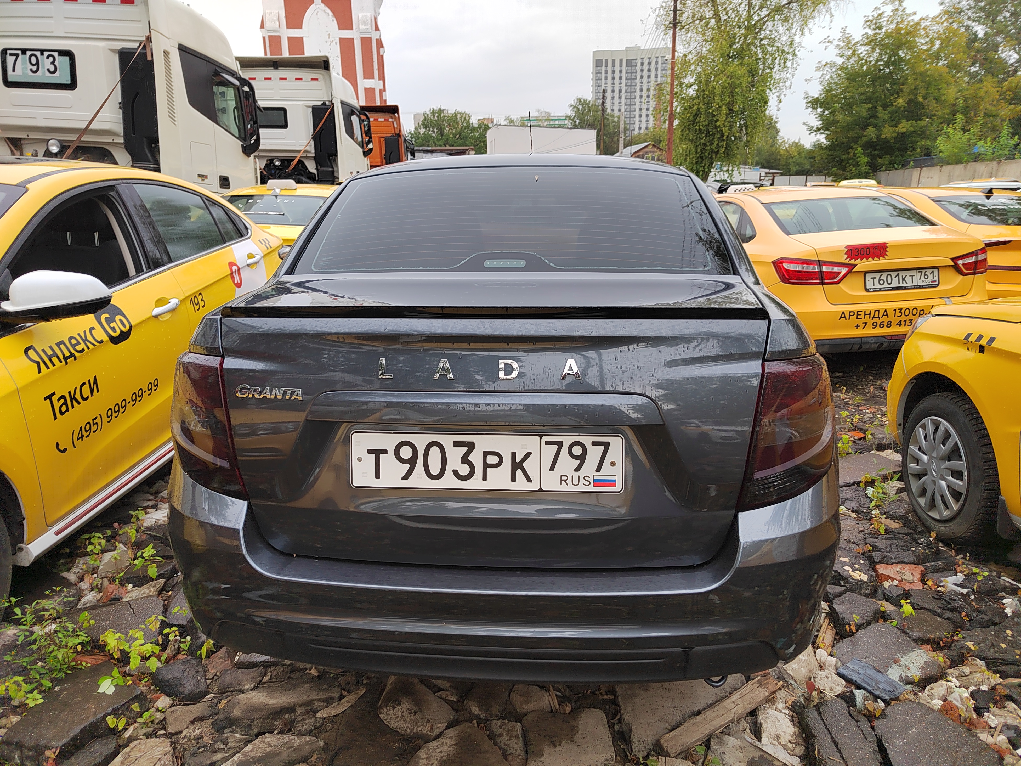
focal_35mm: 23
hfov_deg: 73.9
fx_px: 678
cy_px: 383
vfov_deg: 58.9
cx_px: 510
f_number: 1.9
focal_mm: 5.52
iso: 100
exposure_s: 1/174
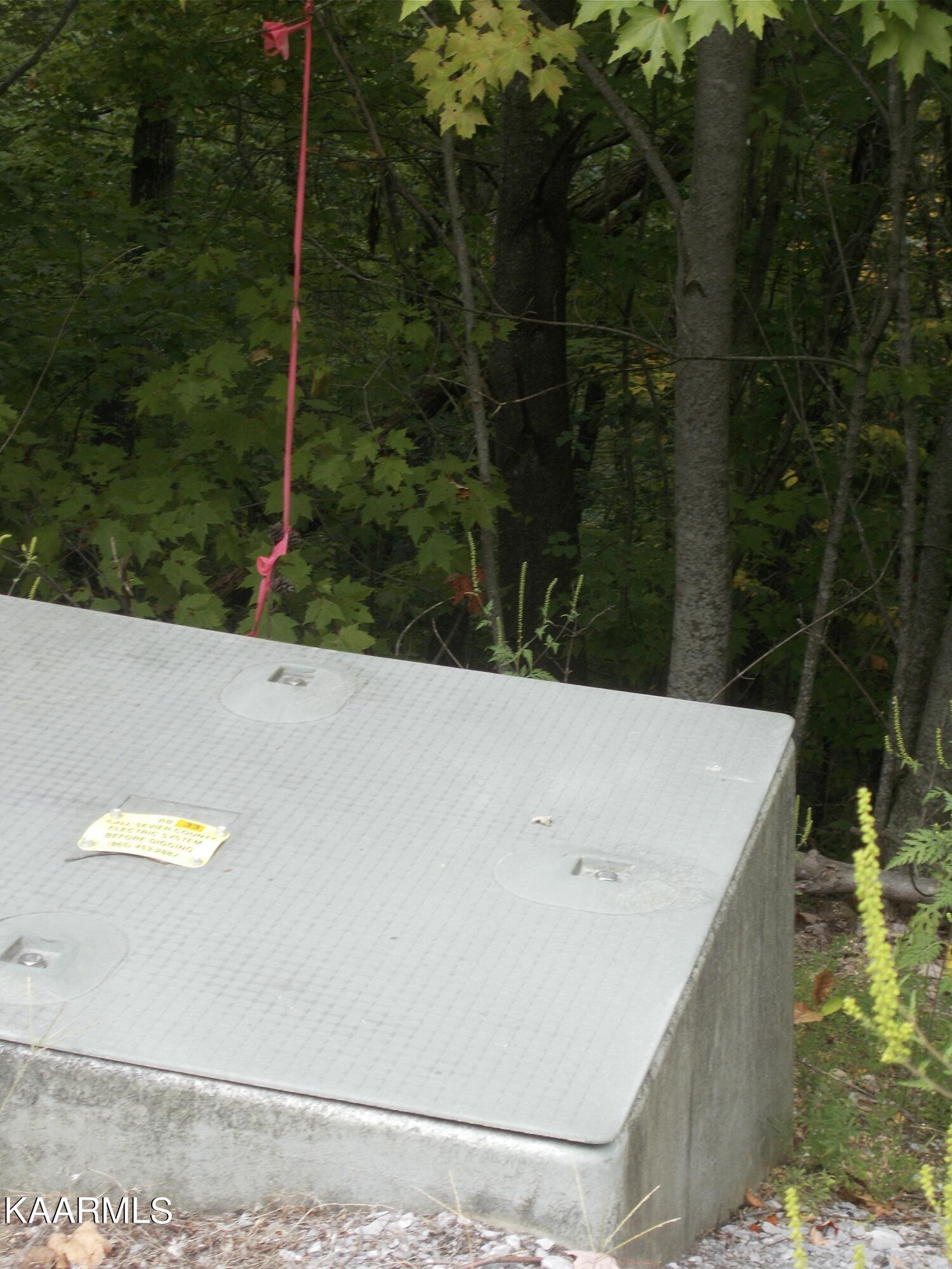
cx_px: 476
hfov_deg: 19.4
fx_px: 2787
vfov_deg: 25.7
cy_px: 634
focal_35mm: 76
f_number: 5.8
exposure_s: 1/80
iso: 80
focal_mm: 13.5
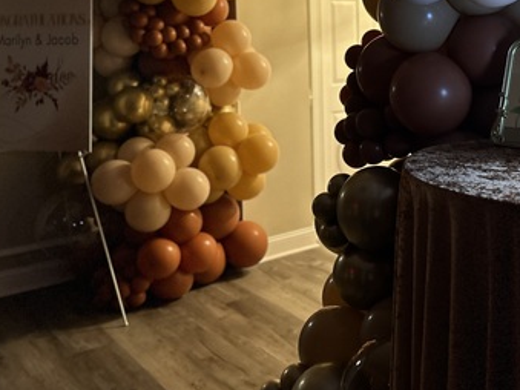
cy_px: 54
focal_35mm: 46
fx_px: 691
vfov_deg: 30.4
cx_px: 419
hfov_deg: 39.6
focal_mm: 5.7
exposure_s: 1/40
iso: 500
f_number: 1.5
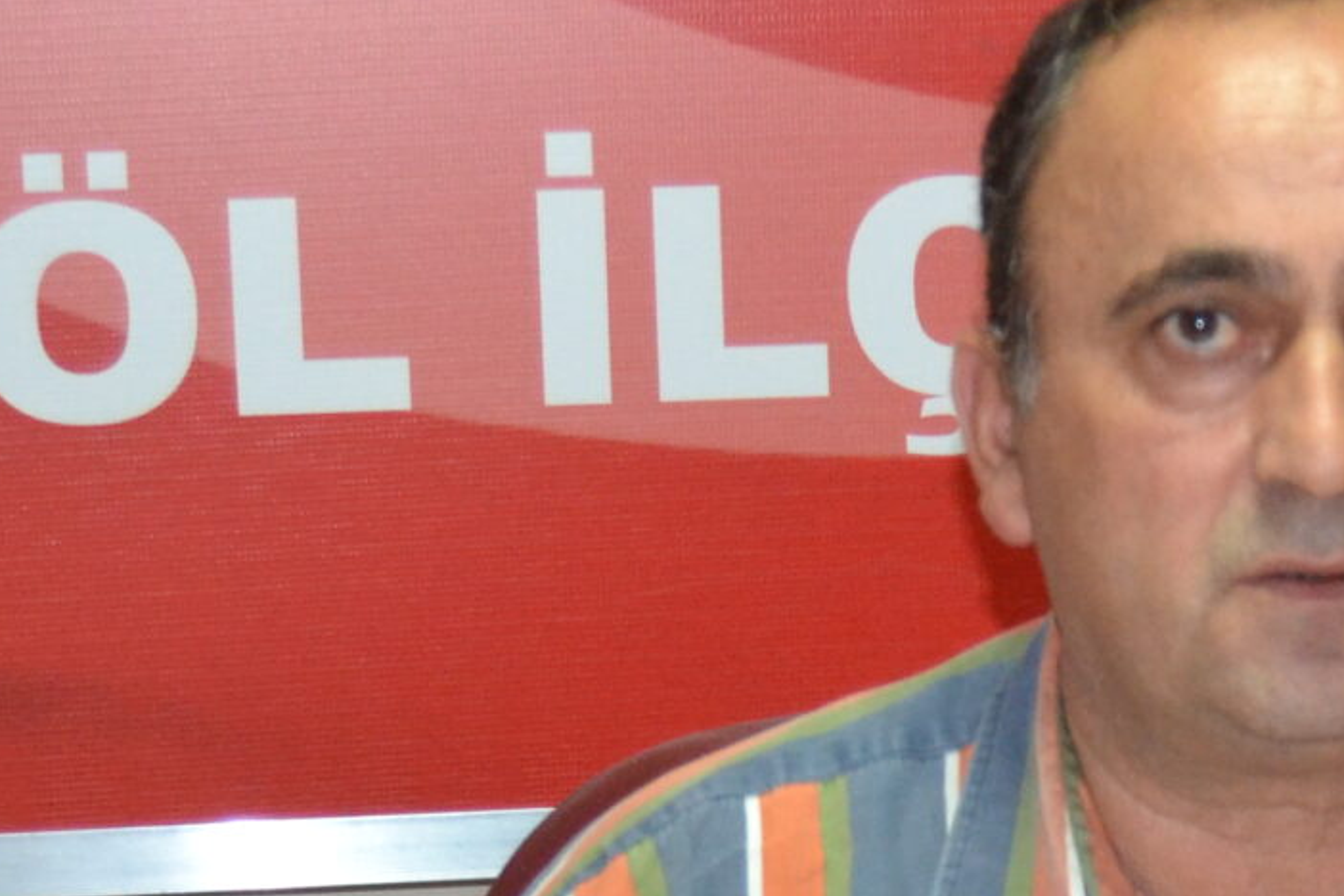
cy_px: 1184
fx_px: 6122
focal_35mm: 164
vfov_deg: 8.3
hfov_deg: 12.4
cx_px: 1378
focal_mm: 30
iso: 1800
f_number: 4.2
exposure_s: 1/60
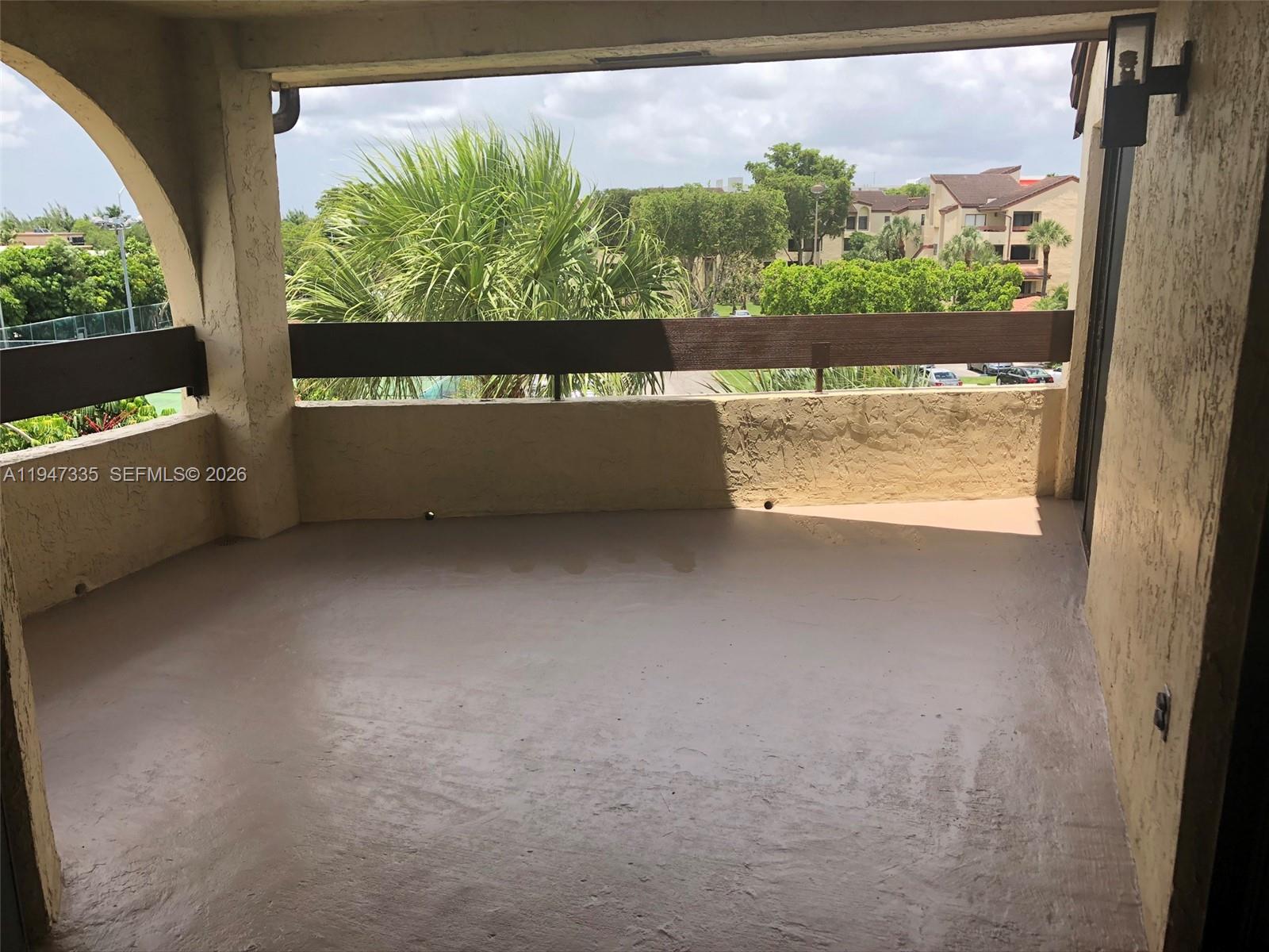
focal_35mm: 28
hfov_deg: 63.4
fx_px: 1026
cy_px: 476
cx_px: 634
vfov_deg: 49.7
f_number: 1.8
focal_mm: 3.99
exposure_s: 1/759
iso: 20
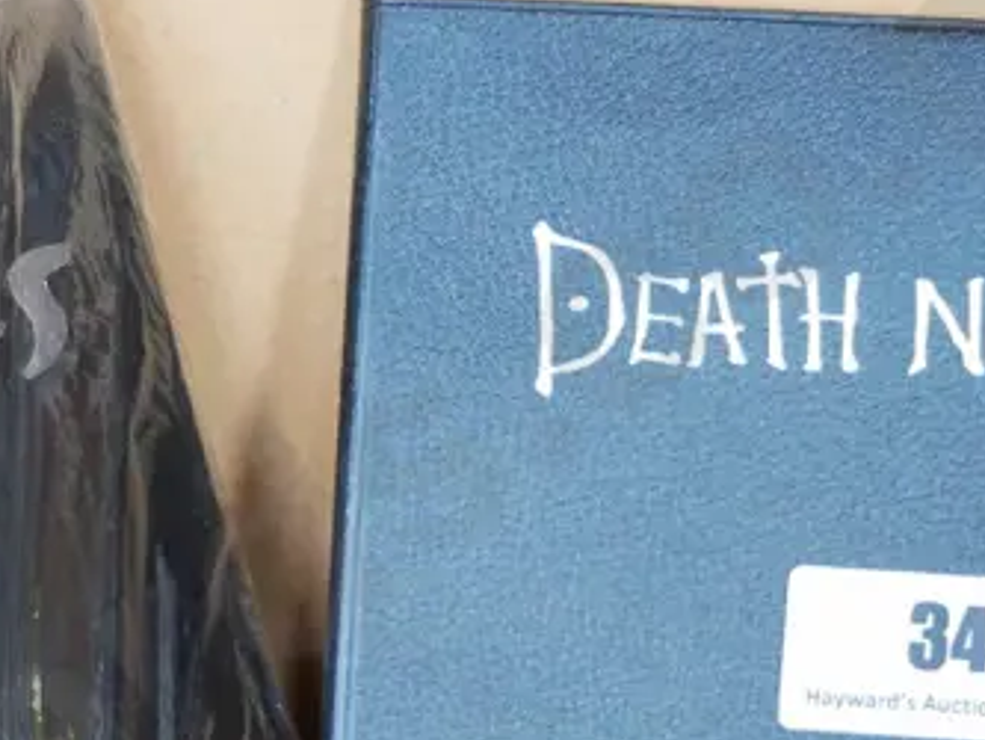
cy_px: 829
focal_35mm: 172
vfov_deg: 8.6
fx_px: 4896
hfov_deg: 11.3
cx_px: -56
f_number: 4.7
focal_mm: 28
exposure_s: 1/30
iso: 3200
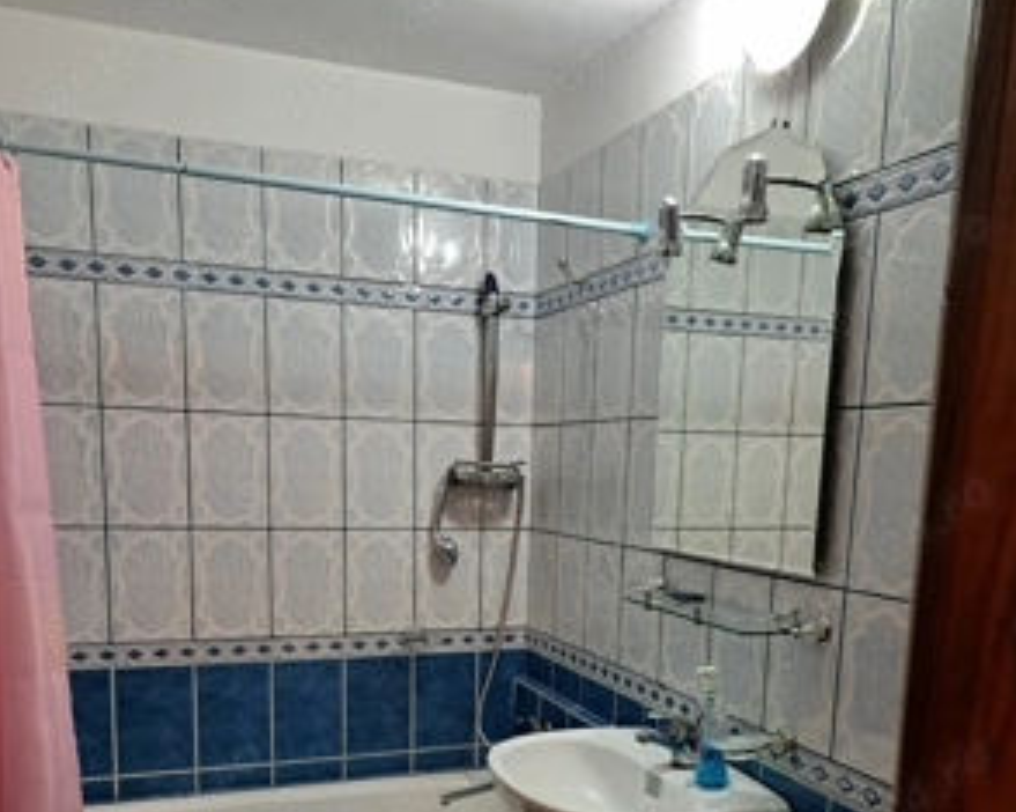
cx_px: 513
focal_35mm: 32
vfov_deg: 44.1
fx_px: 962
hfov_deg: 55.7
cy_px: 618
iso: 200
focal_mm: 5.23
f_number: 1.8
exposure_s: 1/50
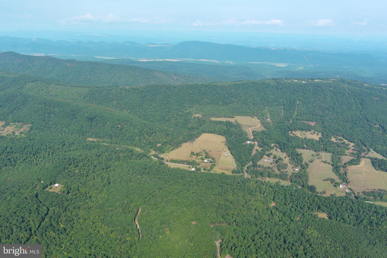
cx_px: 194
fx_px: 312
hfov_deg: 63.7
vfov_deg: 45.0
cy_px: 129
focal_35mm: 29
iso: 100
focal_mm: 10.57
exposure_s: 1/829
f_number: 2.8
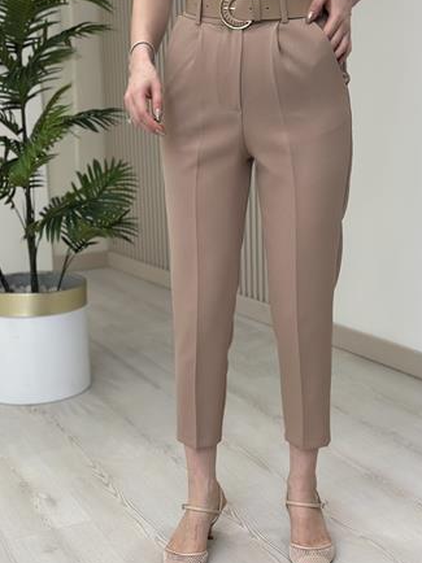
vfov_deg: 32.7
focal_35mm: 59
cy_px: 263
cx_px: 238
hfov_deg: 24.8
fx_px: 960
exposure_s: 1/285
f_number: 1.78
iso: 80
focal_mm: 6.86
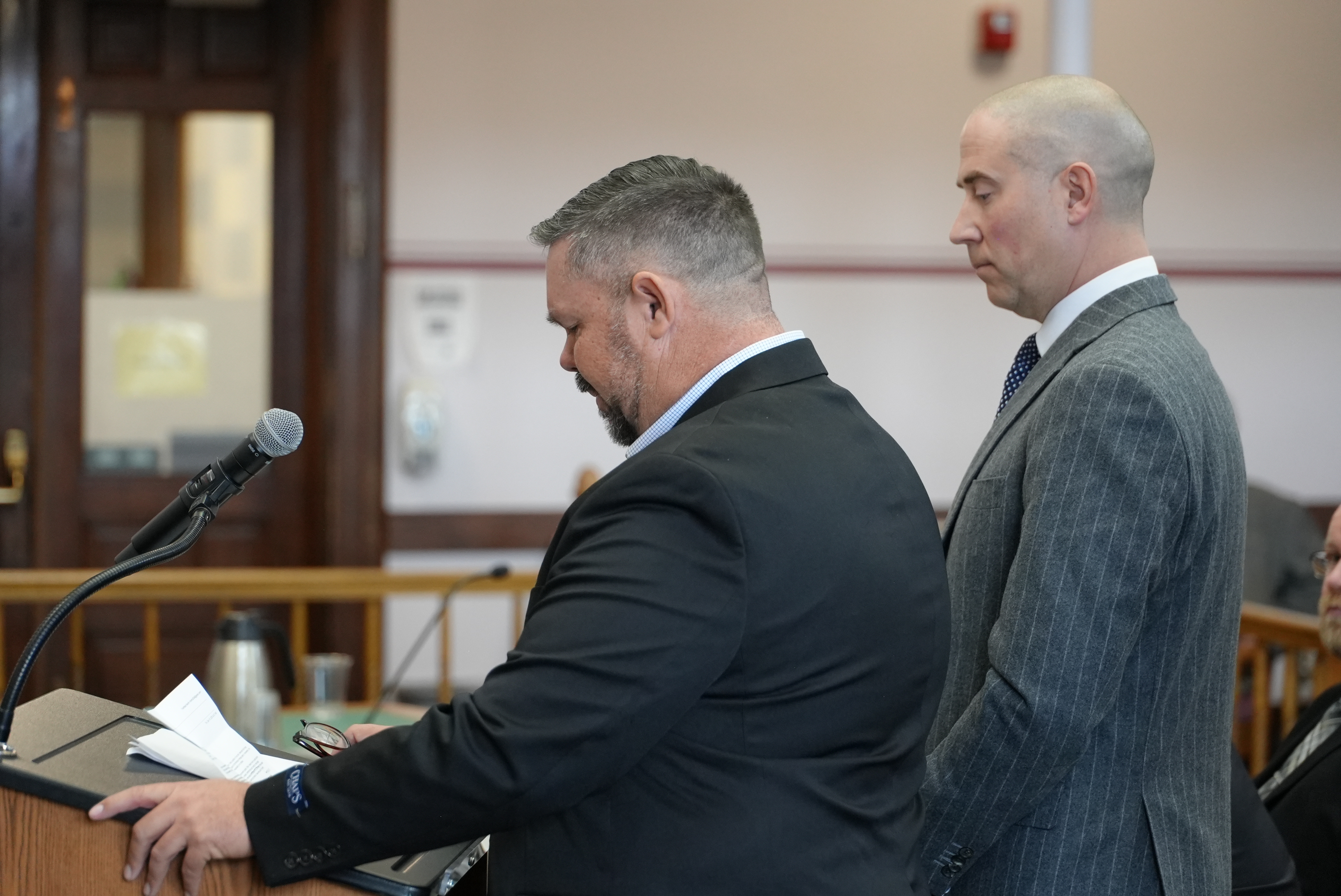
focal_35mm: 117
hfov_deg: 17.5
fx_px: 4360
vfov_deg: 11.7
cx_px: 670
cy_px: 448
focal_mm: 117
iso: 5000
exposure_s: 1/160
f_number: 4
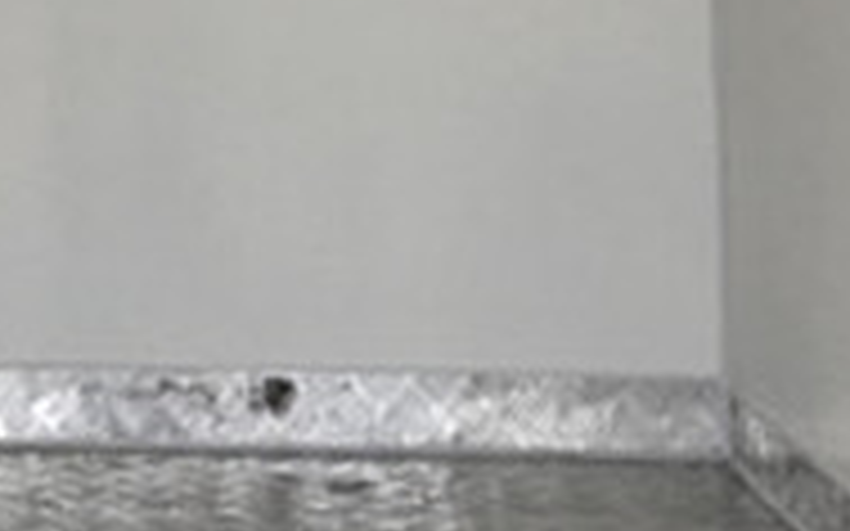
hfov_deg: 14.6
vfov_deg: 8.9
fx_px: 3265
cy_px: -450
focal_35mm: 141
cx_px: 13
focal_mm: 4.15
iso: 25
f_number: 2.2
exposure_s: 1/103
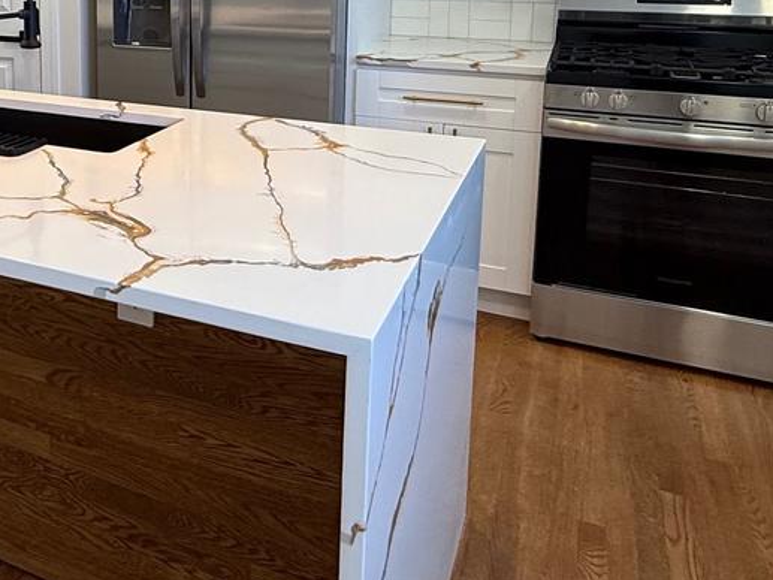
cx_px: 84
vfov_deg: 34.7
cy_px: 54
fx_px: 871
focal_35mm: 39
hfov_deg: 43.8
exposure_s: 1/120
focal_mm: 2.22
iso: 125
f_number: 2.2
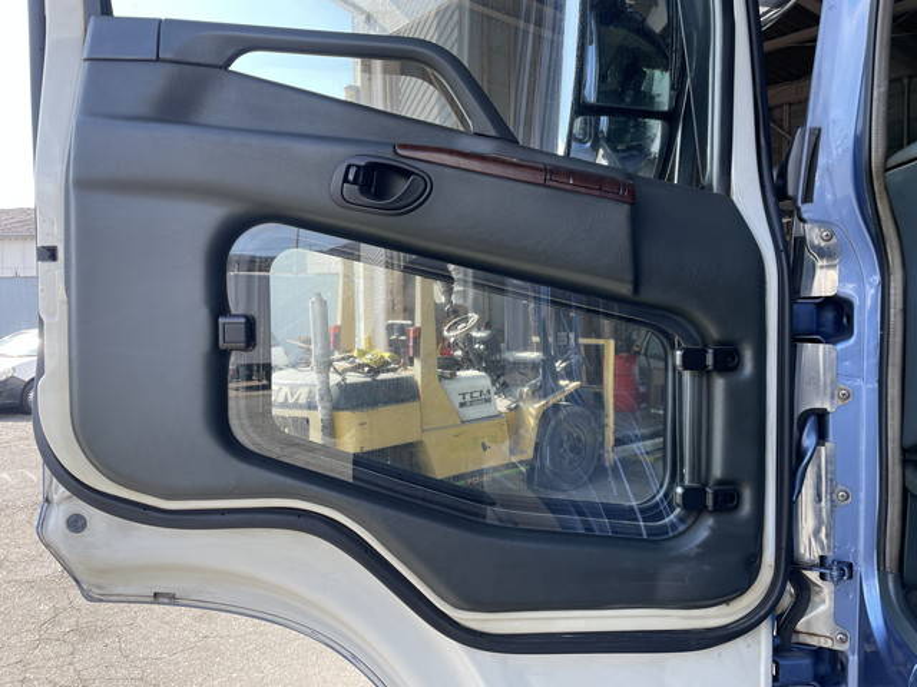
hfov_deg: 67.3
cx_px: 458
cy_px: 344
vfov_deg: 53.1
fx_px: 689
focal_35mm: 26
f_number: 1.6
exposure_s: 1/487
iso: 32
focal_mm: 4.2
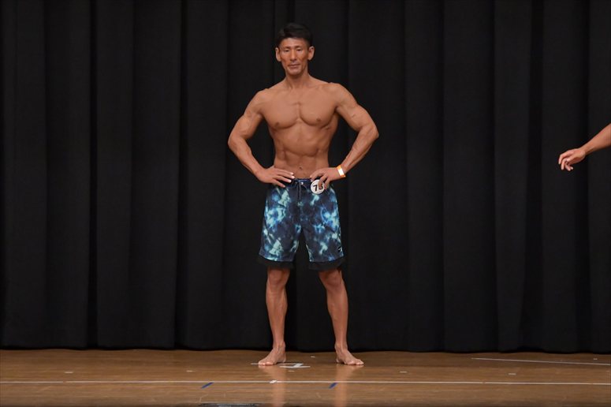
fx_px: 4326
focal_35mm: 255
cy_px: 204
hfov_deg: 8.1
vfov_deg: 5.4
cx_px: 306
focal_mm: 170
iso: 6400
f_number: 5.6
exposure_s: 1/400
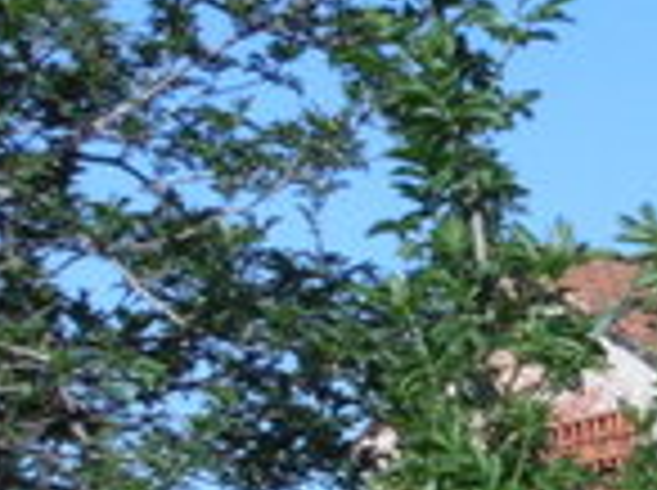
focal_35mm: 192
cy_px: 620
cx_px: 1449
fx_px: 3638
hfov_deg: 9.4
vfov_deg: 7.6
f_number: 3.5
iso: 100
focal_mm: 6.4
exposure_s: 1/1500
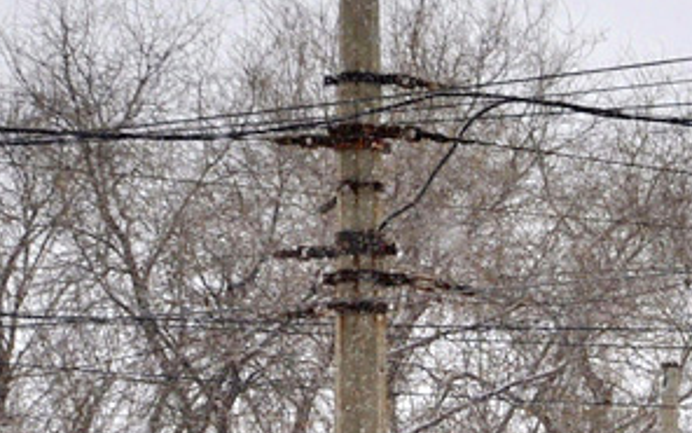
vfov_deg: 3.6
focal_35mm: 361
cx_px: 1562
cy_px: 782
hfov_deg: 5.6
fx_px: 6808
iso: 200
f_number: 6.3
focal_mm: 50
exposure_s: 1/320
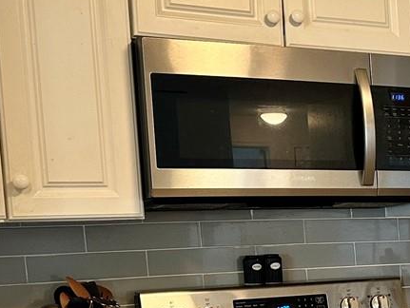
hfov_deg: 18.6
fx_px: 1055
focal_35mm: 89
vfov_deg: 16.2
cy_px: 318
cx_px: 667
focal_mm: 6.86
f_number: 1.78
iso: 125
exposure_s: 1/60
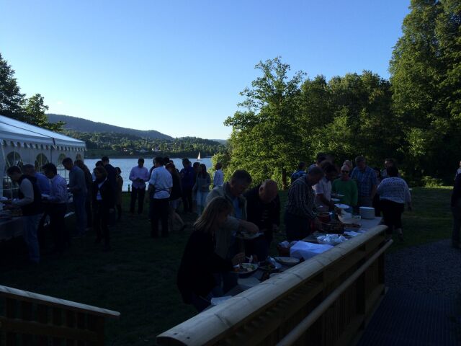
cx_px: 230
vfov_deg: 46.8
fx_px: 400
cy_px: 173
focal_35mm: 30
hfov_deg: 60.0
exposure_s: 1/1001
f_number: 2.2
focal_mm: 4.12
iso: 32
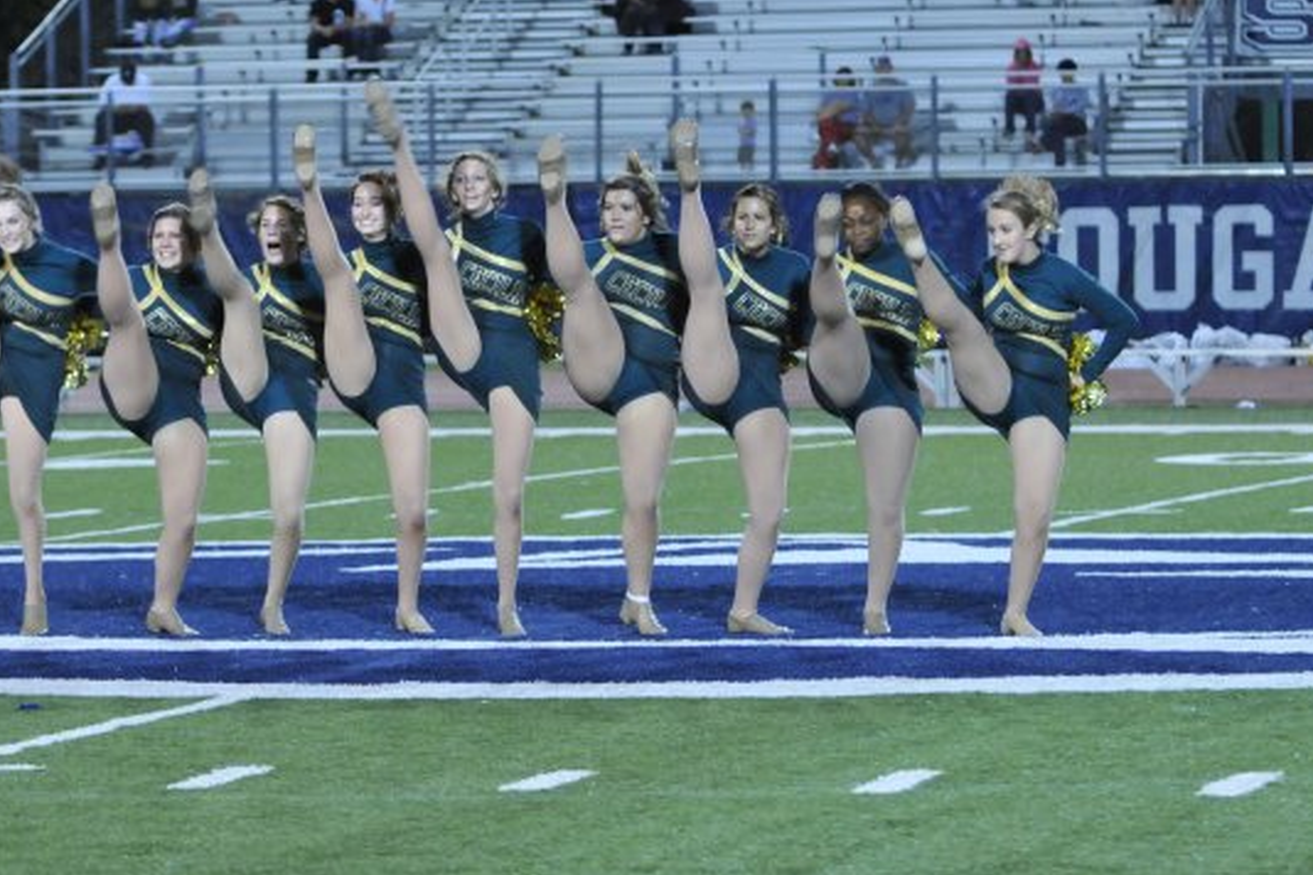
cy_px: 372
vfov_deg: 7.1
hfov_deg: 10.6
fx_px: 7039
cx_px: 403
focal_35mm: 193
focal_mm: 86
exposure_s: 1/125
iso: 1600
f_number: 2.8
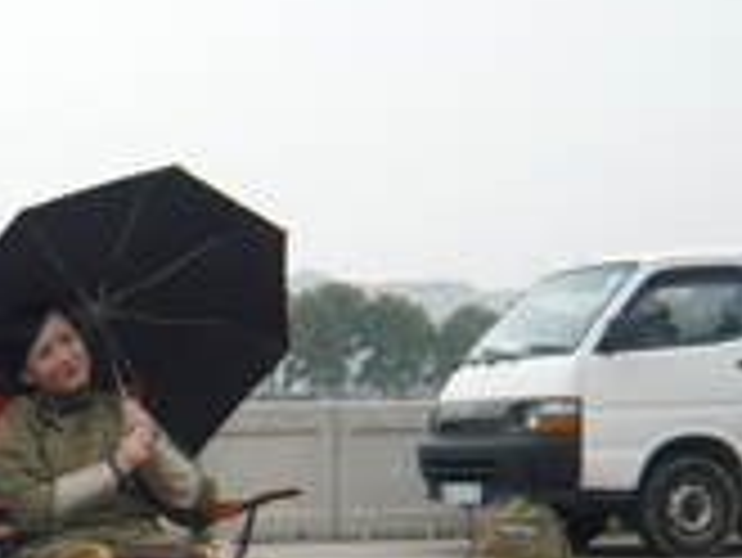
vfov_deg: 17.2
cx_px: -153
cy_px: 495
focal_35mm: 85
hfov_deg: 21.3
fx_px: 1823
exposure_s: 1/320
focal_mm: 4.6
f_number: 2.8
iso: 100
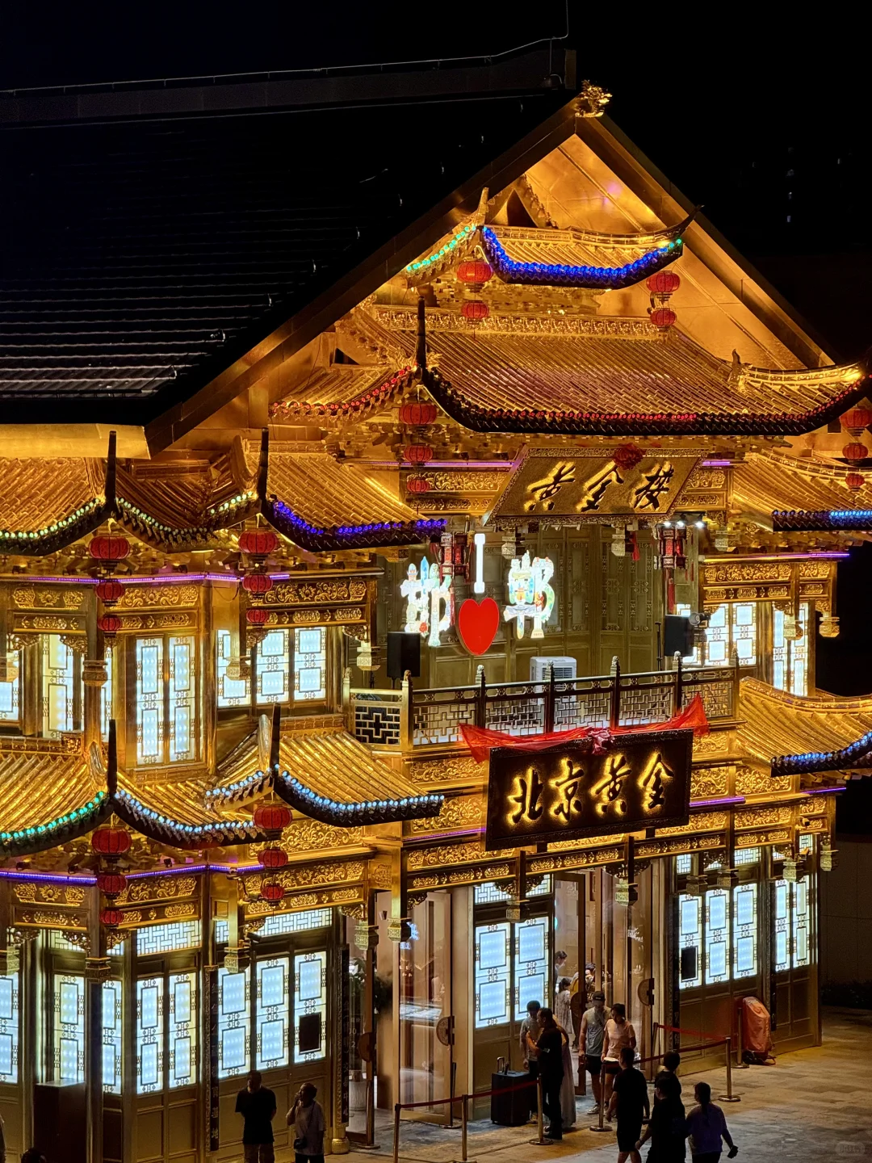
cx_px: 436
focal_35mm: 120
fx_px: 4031
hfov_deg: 12.3
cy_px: 582
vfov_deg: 16.4
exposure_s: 1/120
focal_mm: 15.66
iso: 125
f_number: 2.8
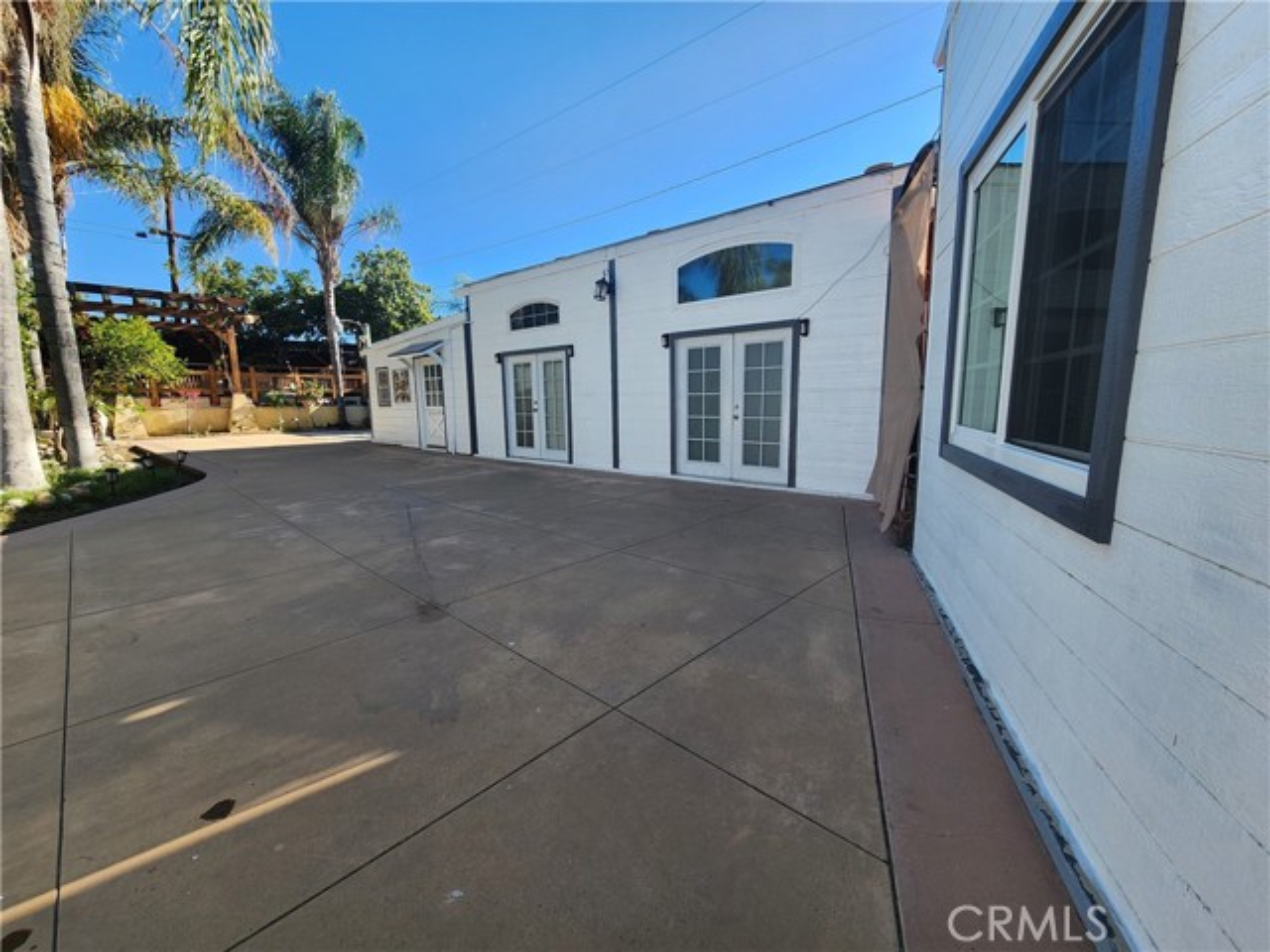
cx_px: 635
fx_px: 477
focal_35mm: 13
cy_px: 476
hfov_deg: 106.2
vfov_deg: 89.9
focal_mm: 2.2
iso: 50
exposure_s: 1/843
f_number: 2.2
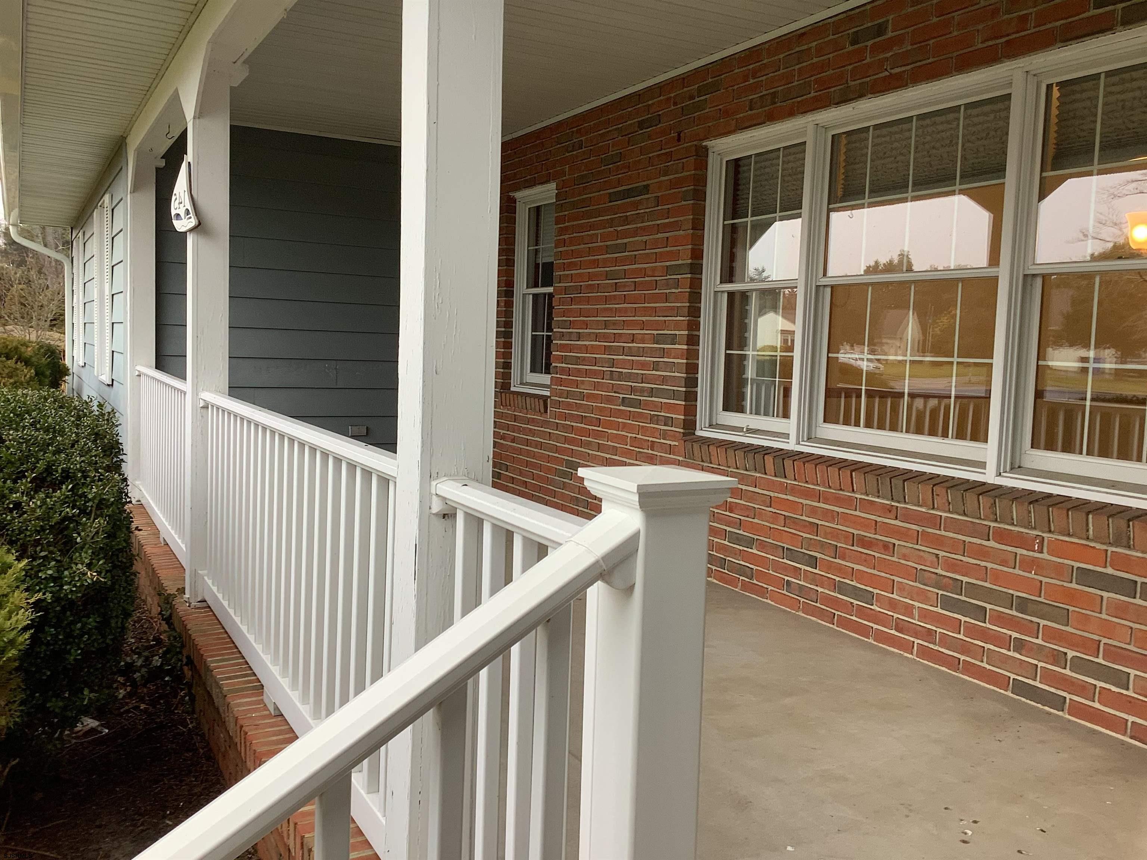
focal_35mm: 31
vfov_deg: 45.4
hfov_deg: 58.4
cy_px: 430
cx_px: 574
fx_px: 1027
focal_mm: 3.3
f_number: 2.4
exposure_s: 1/120
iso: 64
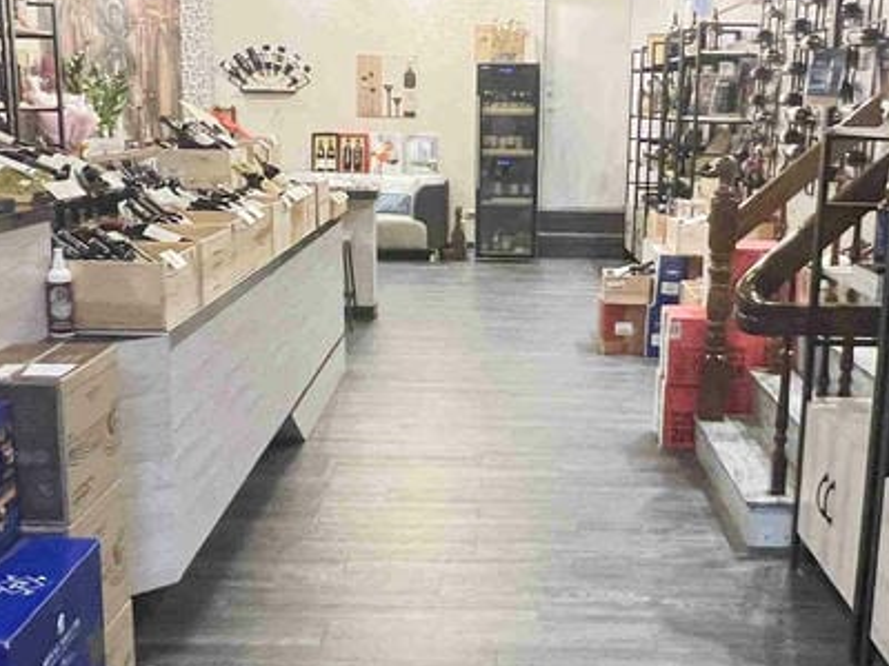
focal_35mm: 39
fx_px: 1002
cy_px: 324
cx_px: 498
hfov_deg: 47.8
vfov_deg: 36.8
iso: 400
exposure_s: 1/60
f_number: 1.8
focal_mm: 1.57
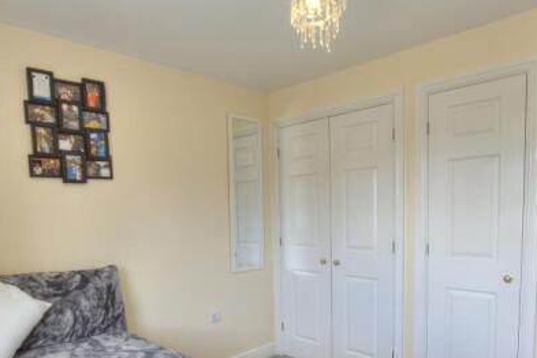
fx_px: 373
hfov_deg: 71.5
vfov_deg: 50.3
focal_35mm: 25
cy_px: 241
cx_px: 279
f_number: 8
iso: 400
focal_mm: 10
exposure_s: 1/60
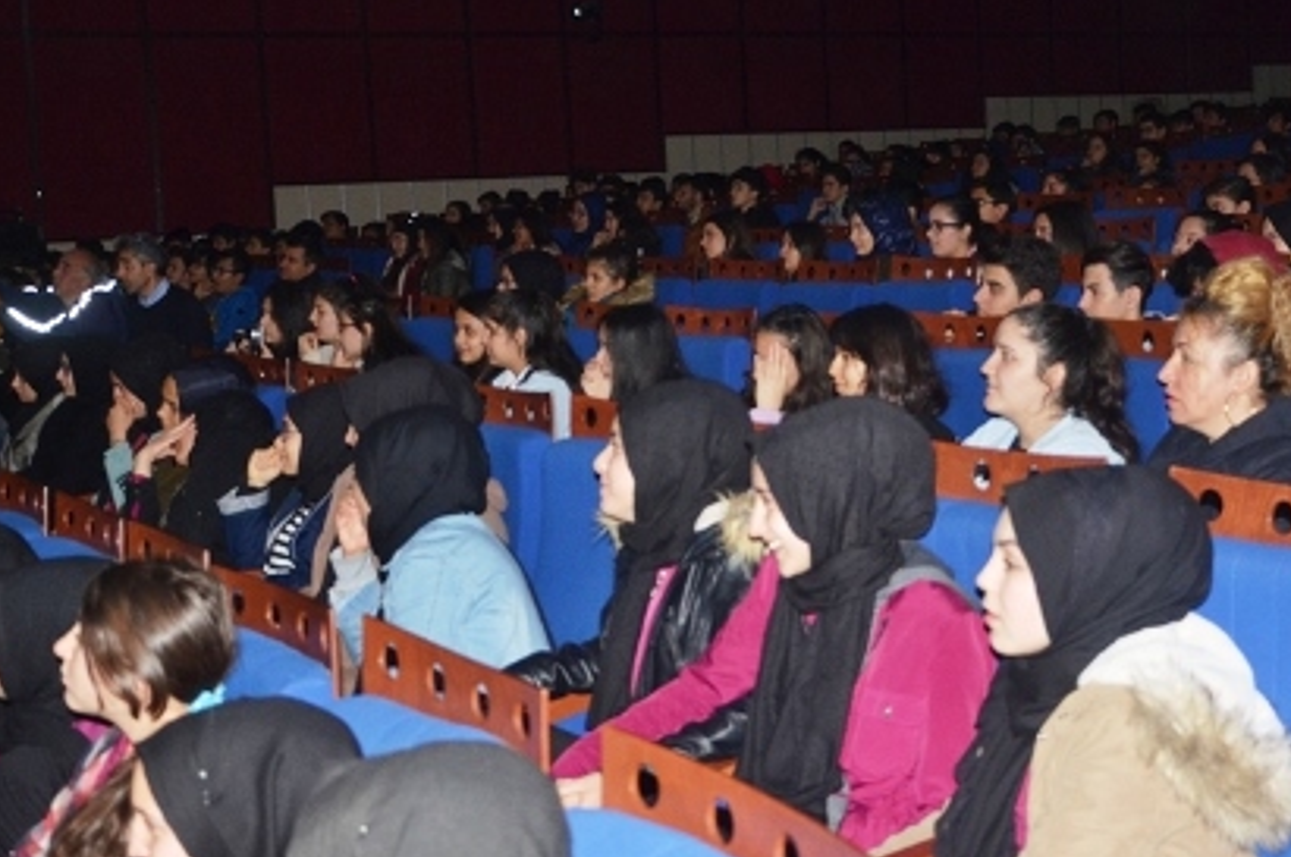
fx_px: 2006
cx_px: 722
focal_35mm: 56
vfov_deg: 24.1
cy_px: 386
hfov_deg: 35.6
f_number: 3.8
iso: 800
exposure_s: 1/60
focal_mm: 24
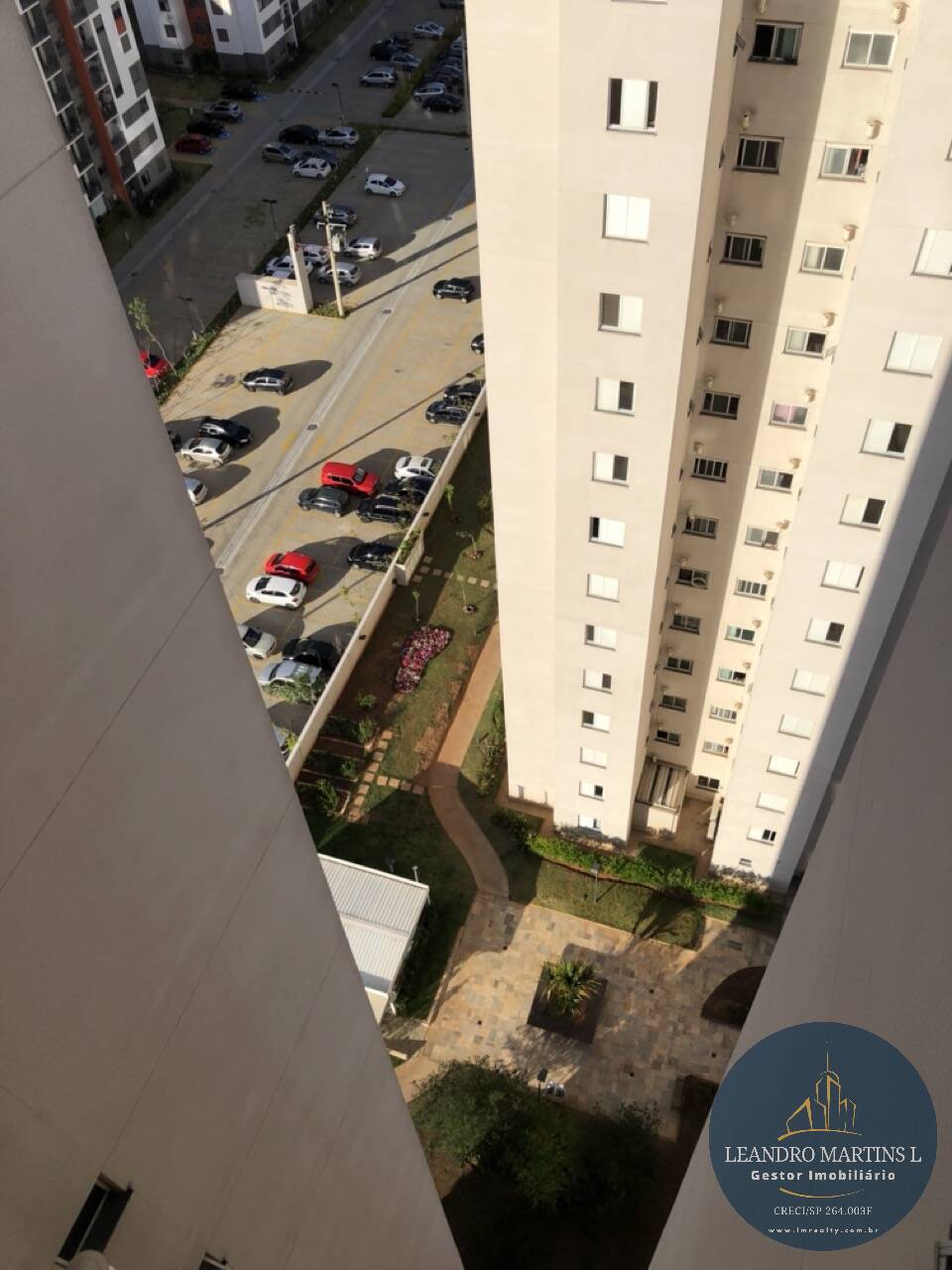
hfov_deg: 49.7
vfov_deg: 63.4
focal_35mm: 28
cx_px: 476
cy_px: 635
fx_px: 1027
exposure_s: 1/3205
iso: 20
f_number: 1.8
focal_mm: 3.99
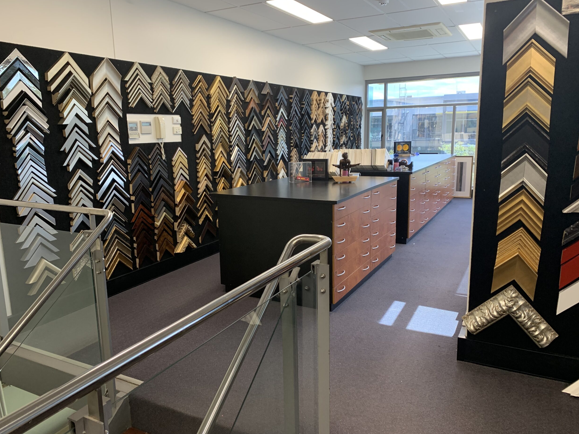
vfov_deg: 51.4
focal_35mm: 27
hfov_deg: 65.3
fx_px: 452
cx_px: 284
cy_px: 223
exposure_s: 1/50
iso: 100
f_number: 1.8
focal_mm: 4.25
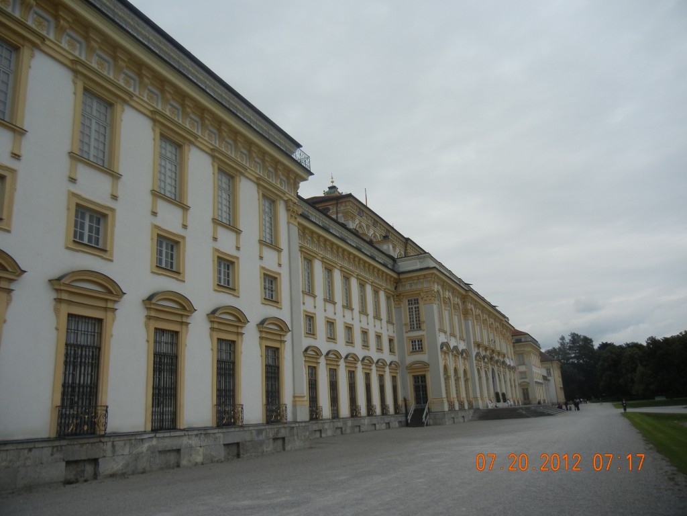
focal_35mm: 30
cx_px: 344
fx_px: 595
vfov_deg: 46.8
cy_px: 258
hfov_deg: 60.0
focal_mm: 5.4
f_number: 7
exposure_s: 1/445
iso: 160
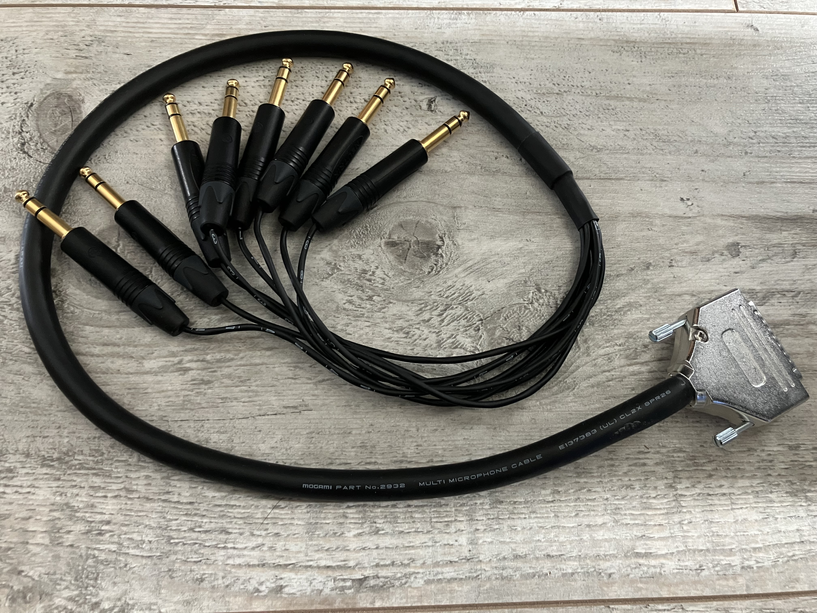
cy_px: 306
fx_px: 661
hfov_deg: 63.4
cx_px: 408
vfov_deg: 49.7
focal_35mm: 28
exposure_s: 1/30
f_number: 1.8
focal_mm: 3.99
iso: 640
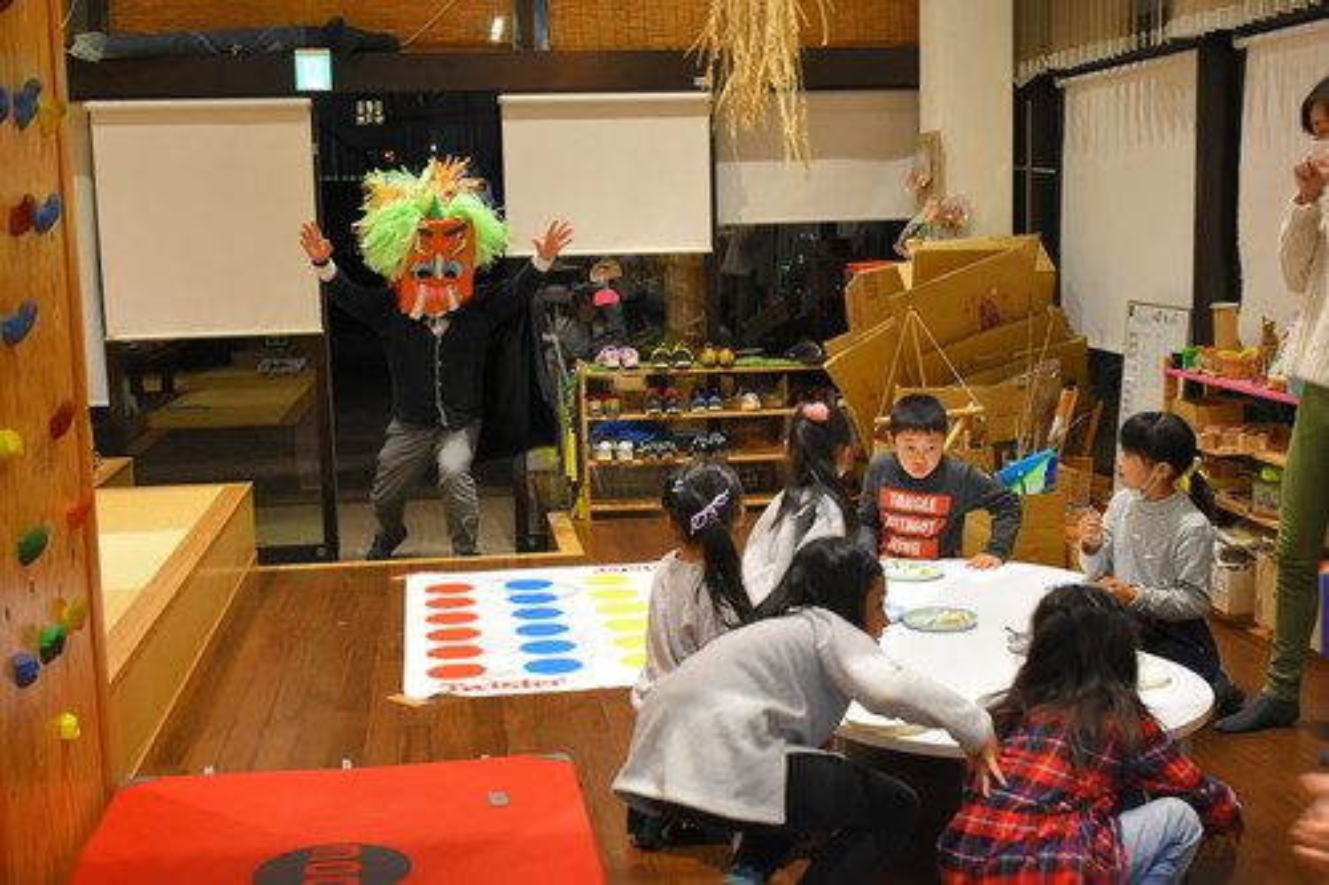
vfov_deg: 29.8
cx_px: 664
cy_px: 442
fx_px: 1661
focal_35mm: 45
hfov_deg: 43.6
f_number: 4
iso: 1600
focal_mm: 30
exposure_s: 1/60
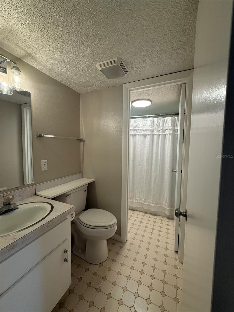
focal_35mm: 14
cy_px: 156
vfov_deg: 102.1
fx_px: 126
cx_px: 117
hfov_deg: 85.7
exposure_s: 1/120
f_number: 2.2
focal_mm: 2.22
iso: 160
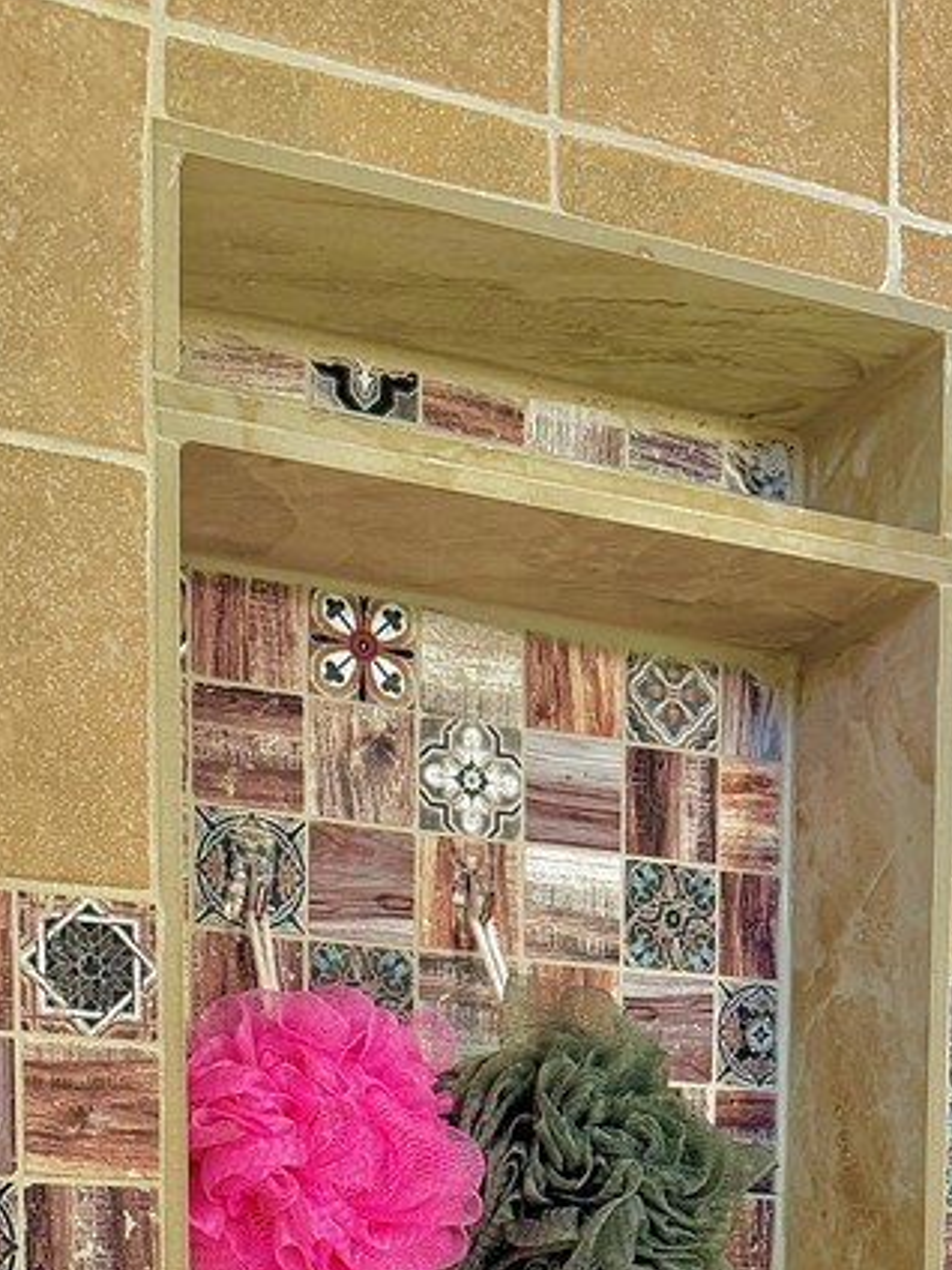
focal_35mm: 58
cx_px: 593
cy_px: 1420
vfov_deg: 29.7
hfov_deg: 25.2
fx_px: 2127
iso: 400
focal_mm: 6.76
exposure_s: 1/60
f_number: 1.78
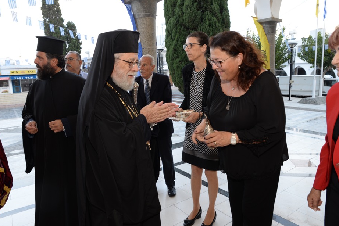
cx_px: 169
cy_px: 109
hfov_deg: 71.5
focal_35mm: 25
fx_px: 235
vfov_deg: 51.3
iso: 400
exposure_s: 1/80
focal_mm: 24
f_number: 7.1
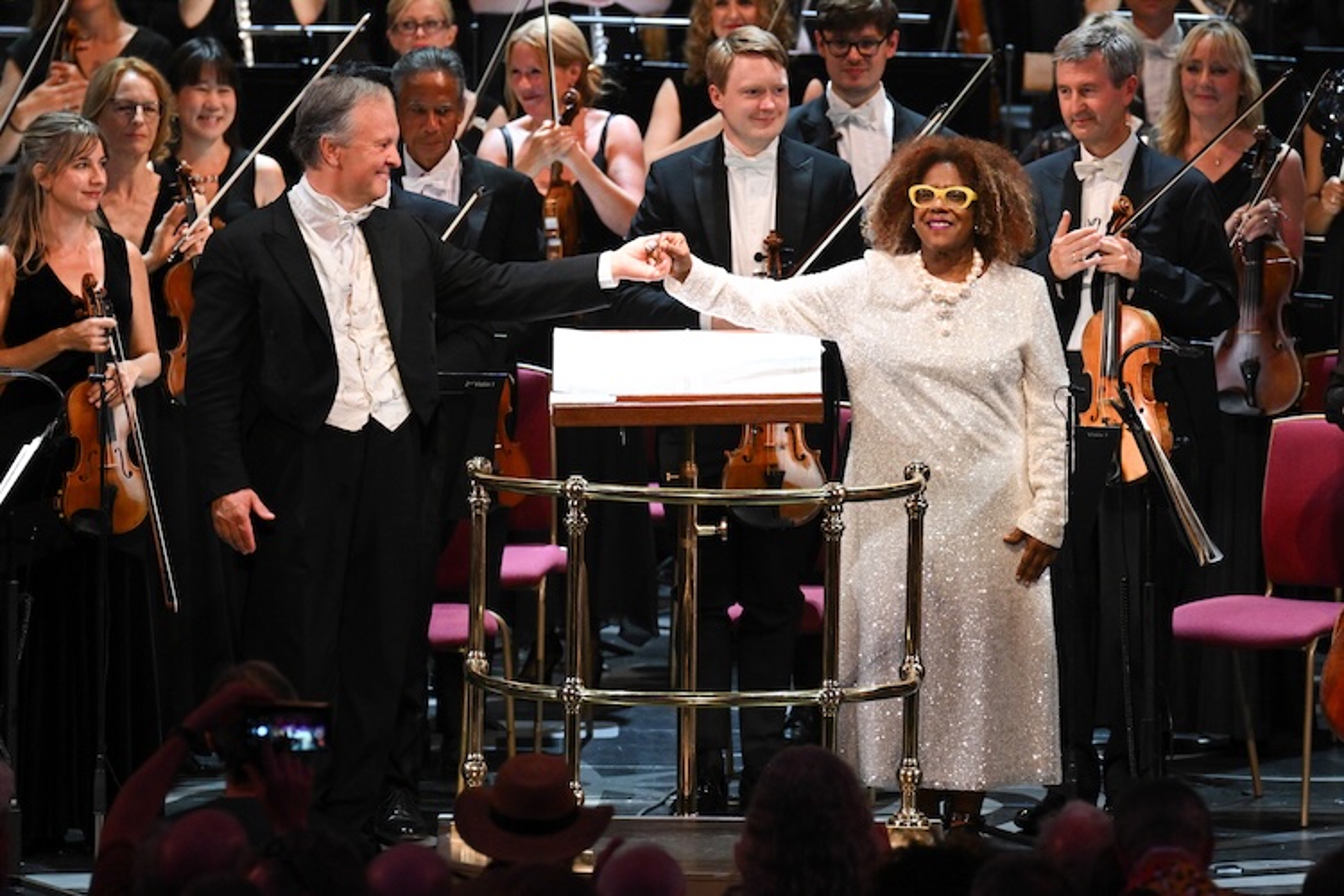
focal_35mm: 450
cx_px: 672
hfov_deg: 4.6
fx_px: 16799
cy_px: 448
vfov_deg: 3.1
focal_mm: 300
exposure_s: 1/160
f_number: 3.5
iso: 3200
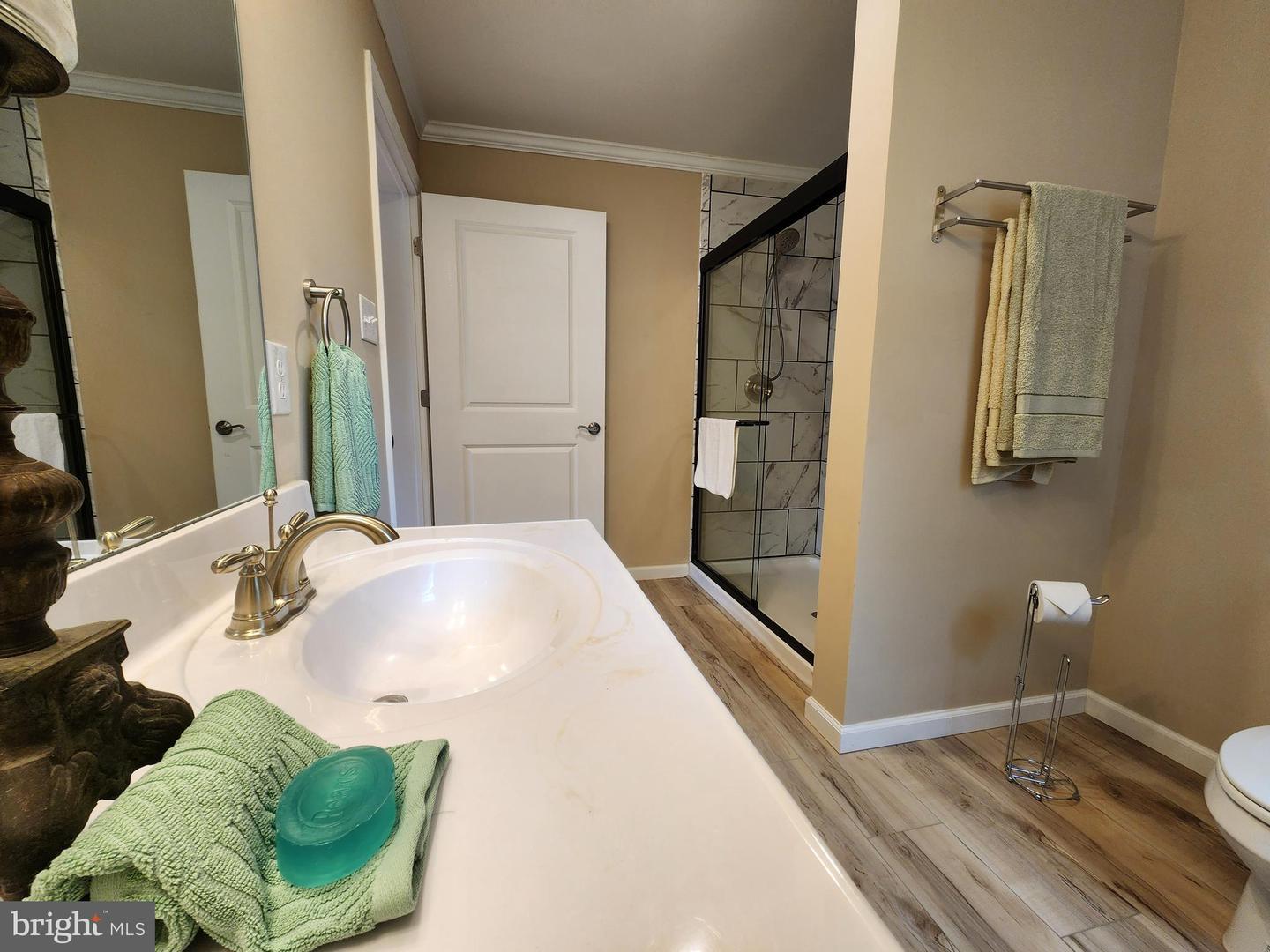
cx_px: 635
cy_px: 476
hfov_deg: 106.2
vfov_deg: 89.9
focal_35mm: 13
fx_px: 477
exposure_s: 1/60
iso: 100
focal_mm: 2.2
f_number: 2.2
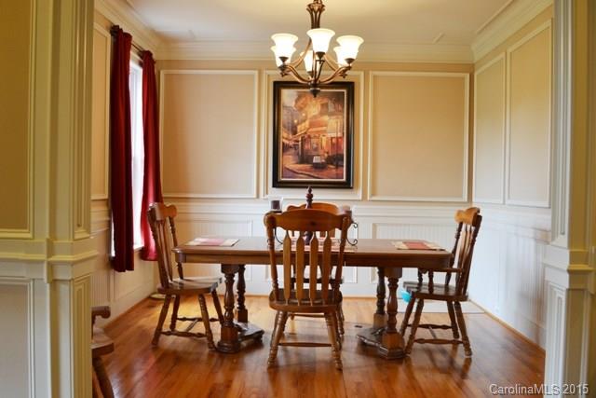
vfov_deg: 43.6
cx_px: 298
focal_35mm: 30
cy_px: 199
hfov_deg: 61.9
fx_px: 497
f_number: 3.8
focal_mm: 20
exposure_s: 1/60
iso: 450
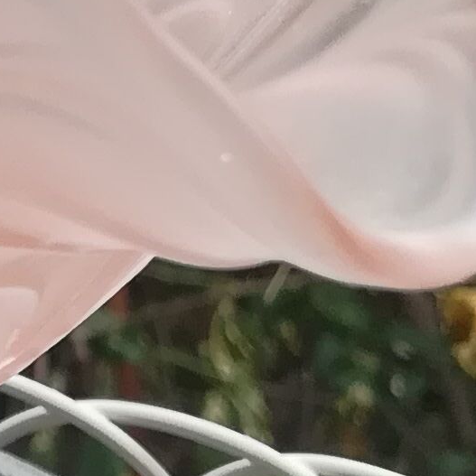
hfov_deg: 9.2
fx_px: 2691
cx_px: -619
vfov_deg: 9.9
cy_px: -184
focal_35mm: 173
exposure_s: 1/106
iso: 50
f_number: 2.2
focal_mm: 3.83
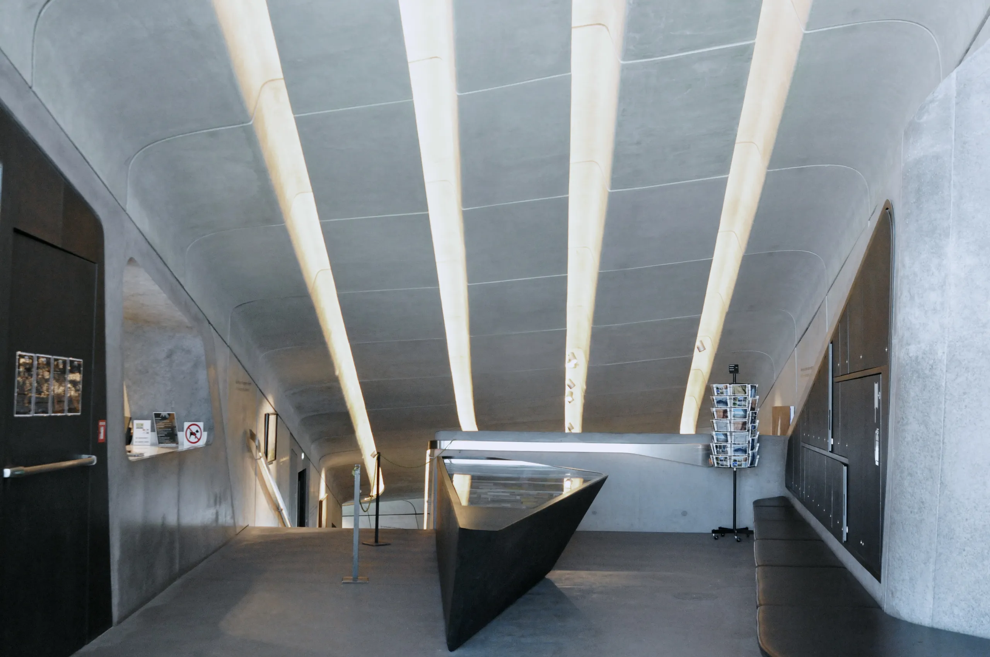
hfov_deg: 53.2
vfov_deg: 36.8
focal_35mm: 36
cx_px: 495
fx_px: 989
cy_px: 328
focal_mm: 24
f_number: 6.3
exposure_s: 1/40
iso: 2500
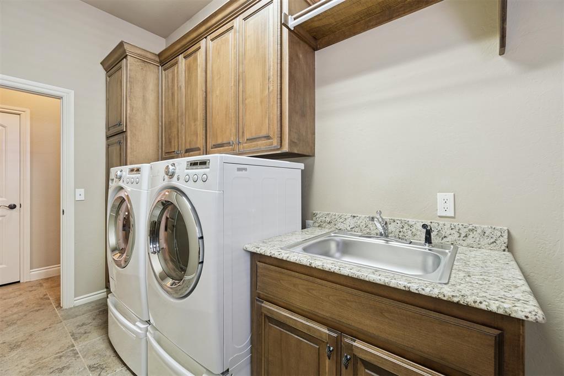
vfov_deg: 77.3
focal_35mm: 15
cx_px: 282
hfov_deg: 100.4
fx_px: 235
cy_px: 188
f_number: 6.3
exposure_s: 1/8
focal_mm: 10
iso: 200
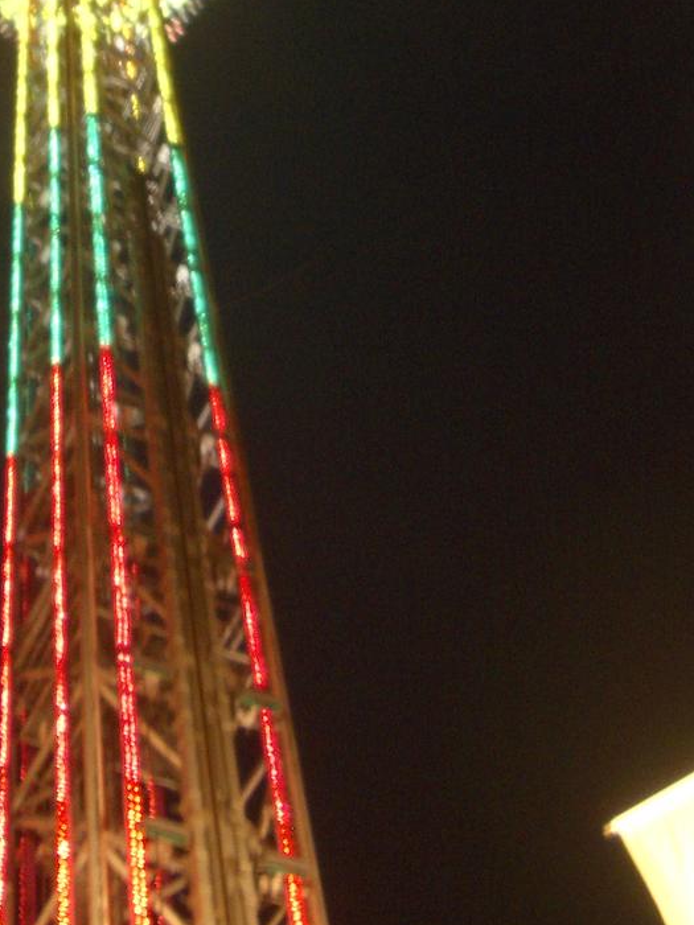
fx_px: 1711
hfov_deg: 22.6
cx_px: 145
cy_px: 176
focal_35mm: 64
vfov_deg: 29.5
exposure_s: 1/8
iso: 100
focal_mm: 5.8
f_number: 2.6
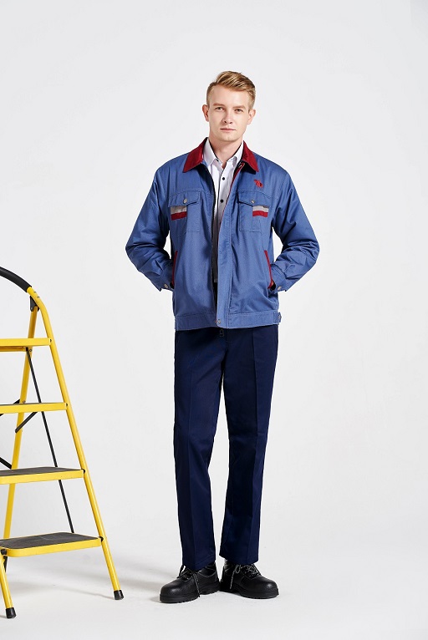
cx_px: 214
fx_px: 1246
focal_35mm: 70
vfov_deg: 28.8
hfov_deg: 19.5
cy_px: 320
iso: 200
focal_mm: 70
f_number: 6.3
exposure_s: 1/160
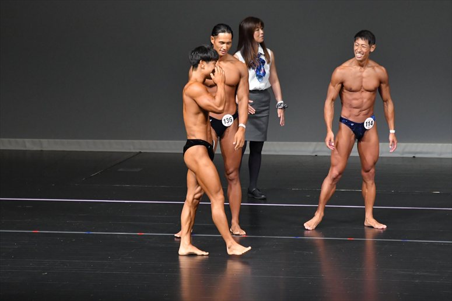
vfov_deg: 4.8
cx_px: 226
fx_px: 3577
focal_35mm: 285
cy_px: 150
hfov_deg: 7.2
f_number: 5.6
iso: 5000
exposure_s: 1/400
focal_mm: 190
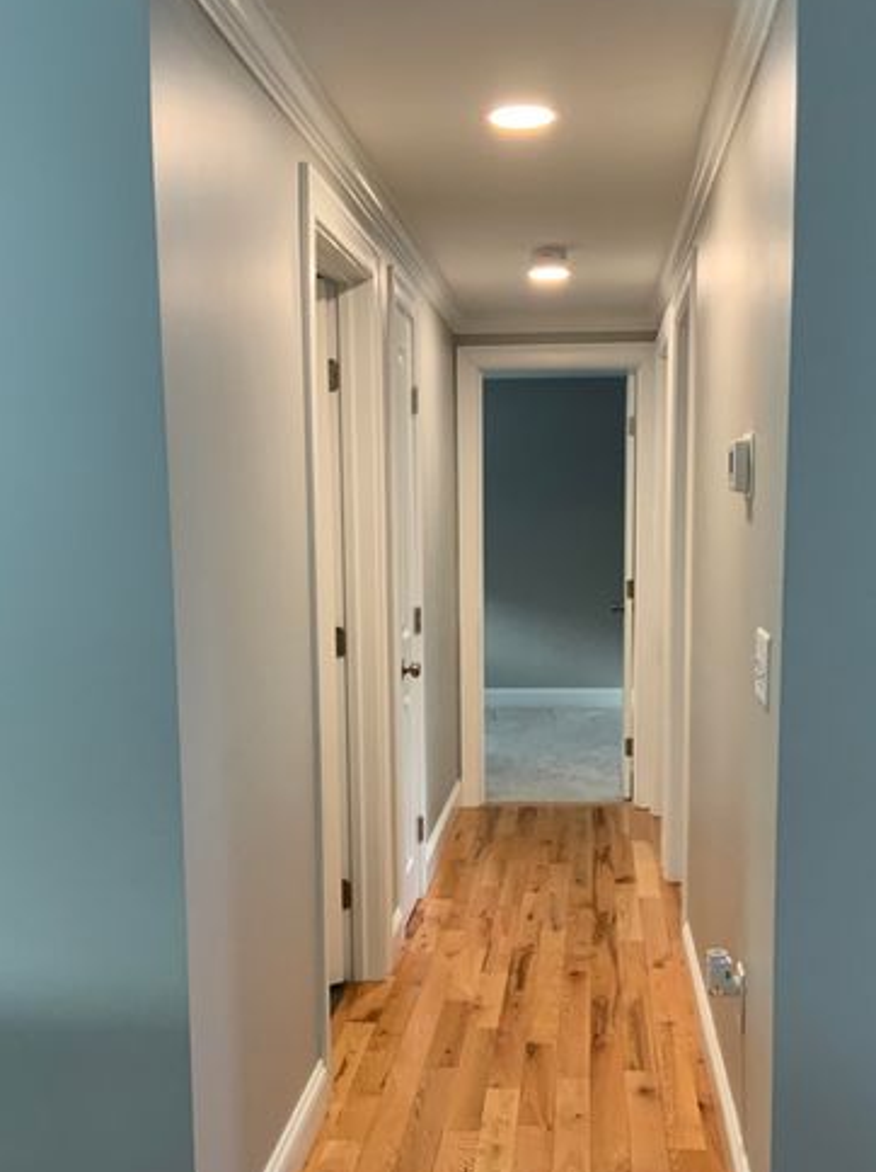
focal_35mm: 40
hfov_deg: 35.9
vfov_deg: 46.6
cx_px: 484
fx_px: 1352
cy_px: 699
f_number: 1.8
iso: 100
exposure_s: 1/60
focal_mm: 3
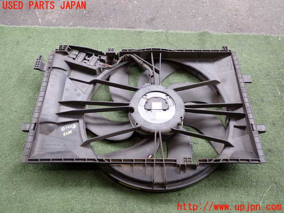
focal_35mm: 30
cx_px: 142
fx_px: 246
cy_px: 106
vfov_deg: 46.8
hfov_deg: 60.0
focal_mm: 5.4
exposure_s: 1/100
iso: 200
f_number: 2.3
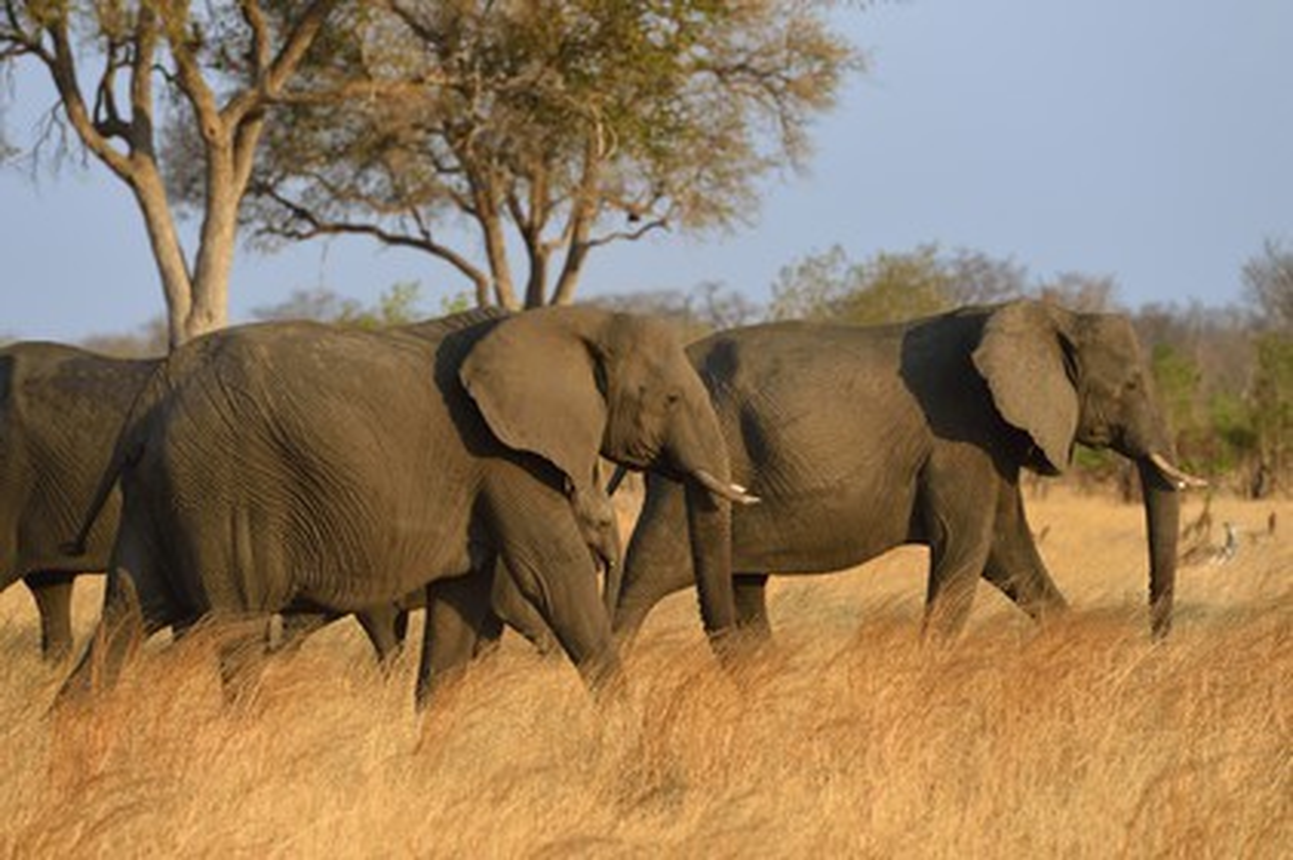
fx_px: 10049
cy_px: 430
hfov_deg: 7.4
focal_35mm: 280
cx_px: 646
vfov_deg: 4.9
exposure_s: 1/1000
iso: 800
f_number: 7.1
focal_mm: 280
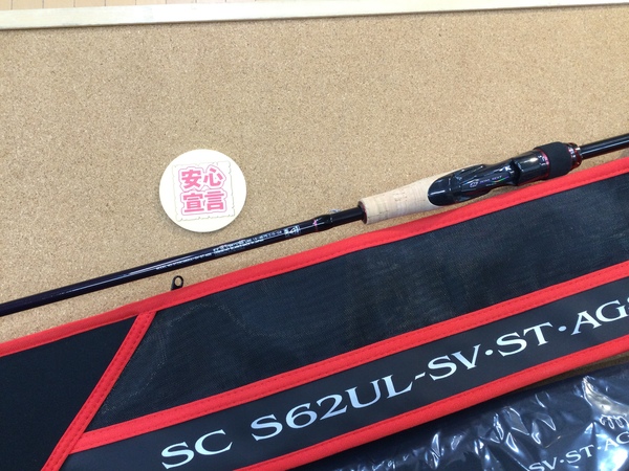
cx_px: 314
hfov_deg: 58.4
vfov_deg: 45.4
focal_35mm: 31
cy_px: 236
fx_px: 563
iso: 64
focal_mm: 3.3
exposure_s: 1/30
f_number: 2.4
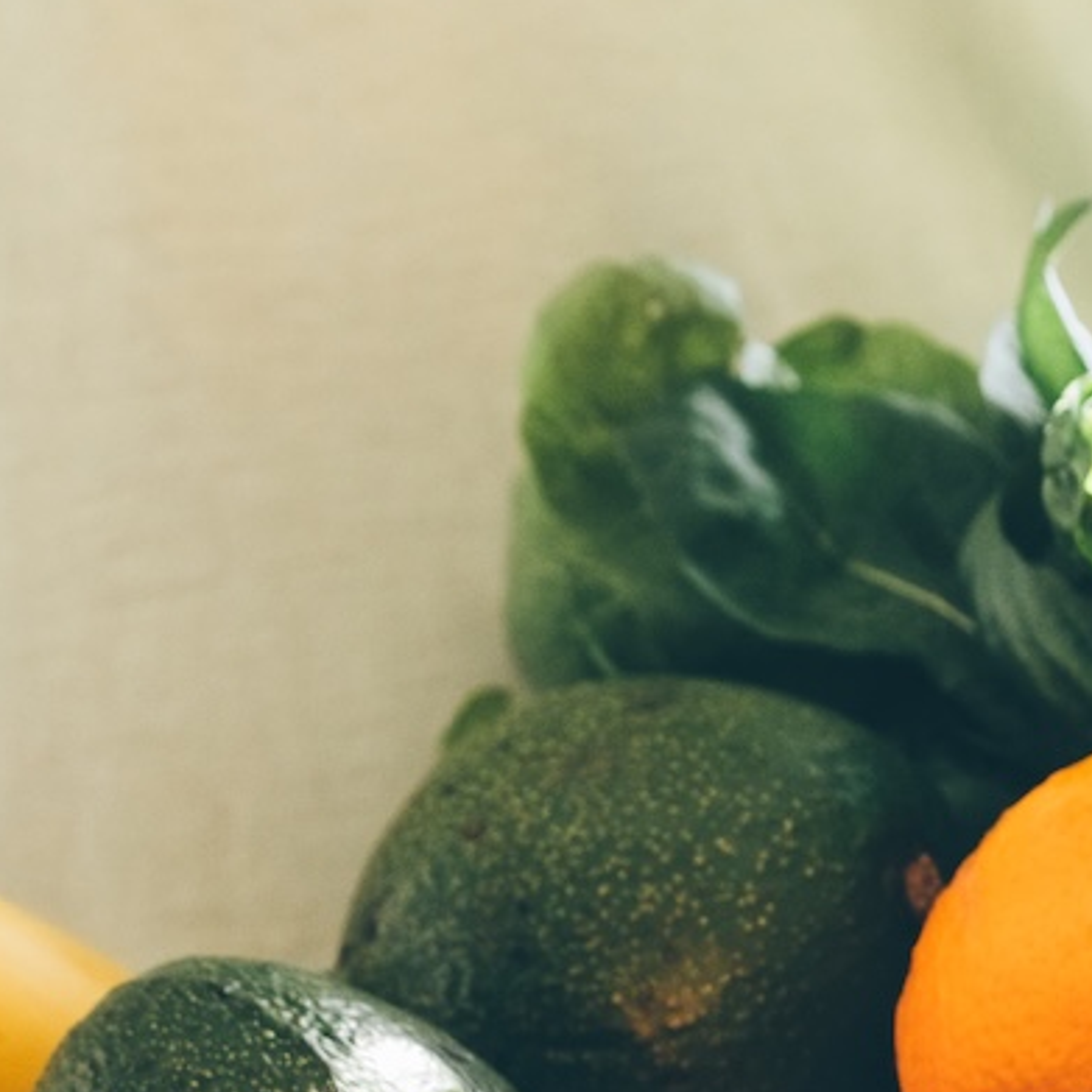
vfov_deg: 7.2
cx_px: 1056
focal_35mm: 239
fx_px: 8530
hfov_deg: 7.3
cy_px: 1602
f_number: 4.5
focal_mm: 55
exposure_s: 1/160
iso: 320
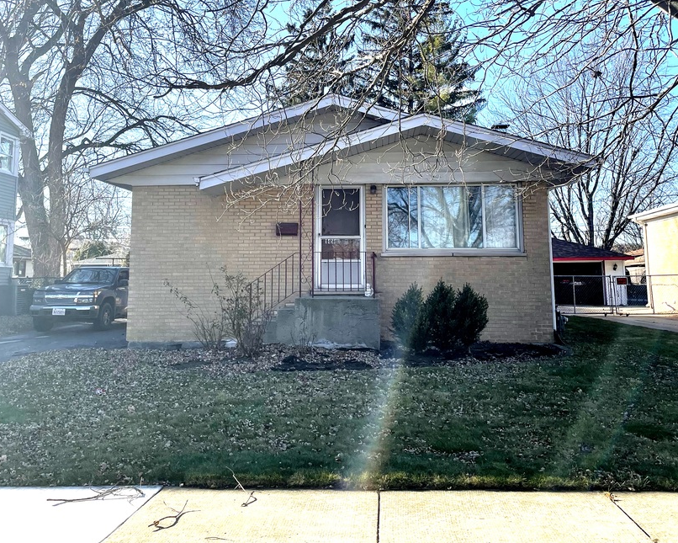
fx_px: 682
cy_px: 191
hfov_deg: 52.8
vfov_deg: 42.9
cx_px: 338
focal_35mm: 34
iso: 32
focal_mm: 4.2
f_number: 1.6
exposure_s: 1/1511
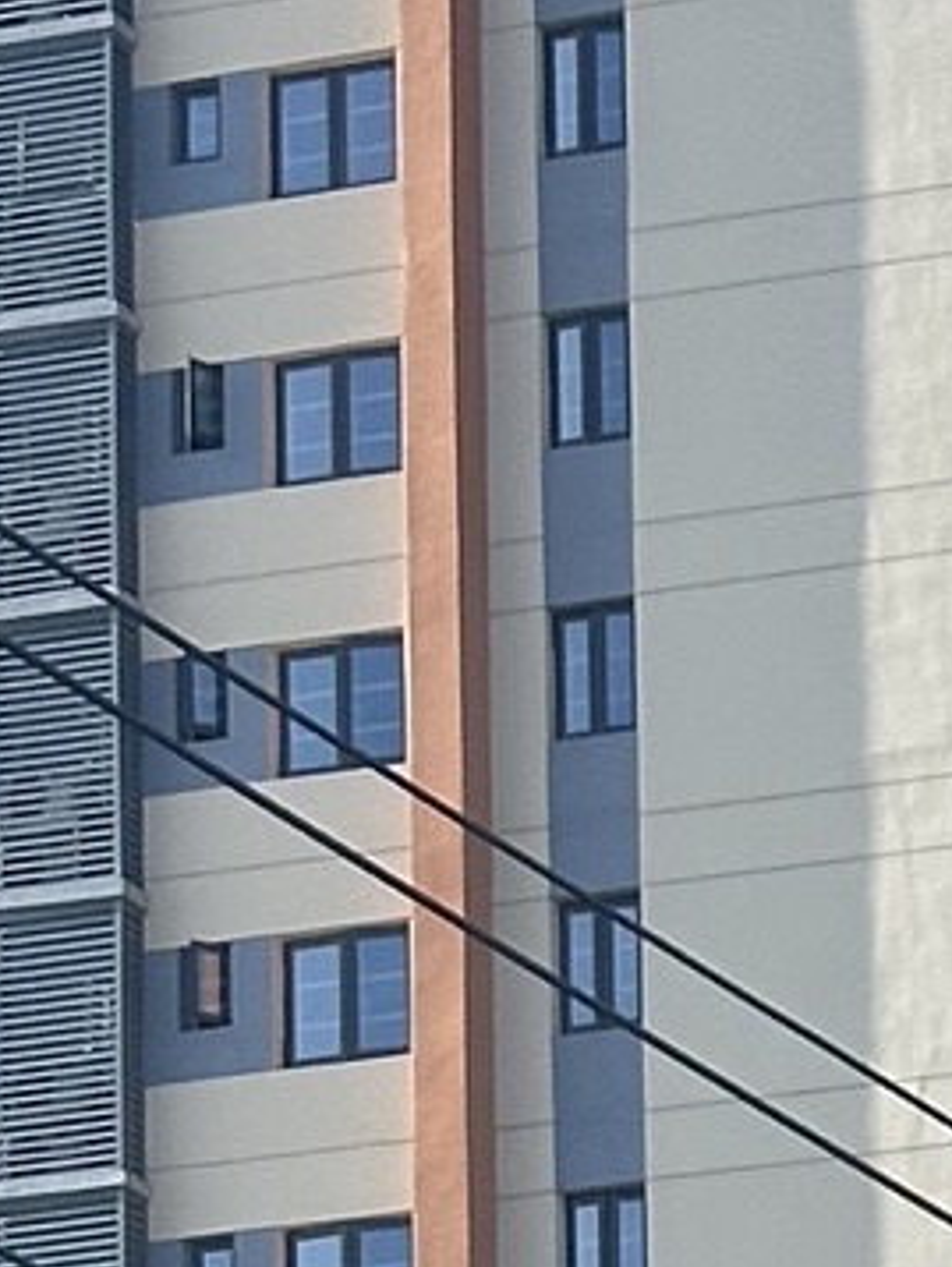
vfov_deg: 6.9
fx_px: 9816
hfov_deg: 5.4
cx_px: 2180
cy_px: 3111
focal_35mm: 268
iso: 64
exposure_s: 1/3731
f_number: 1.78
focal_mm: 6.86
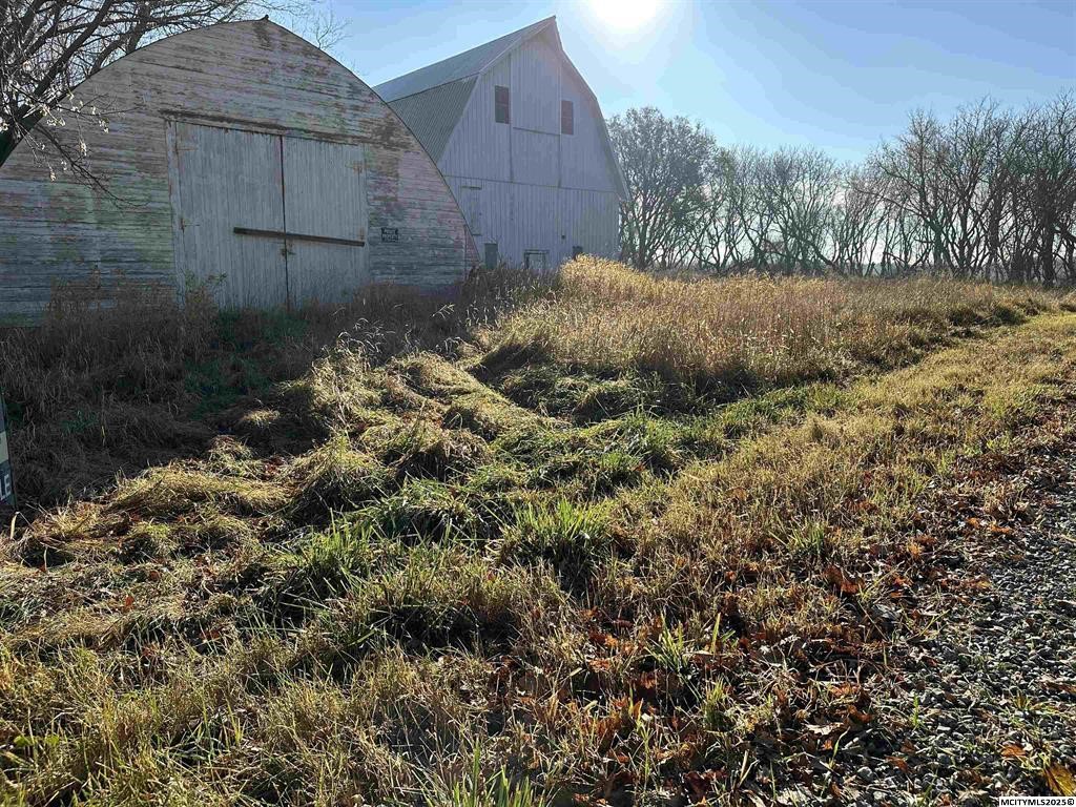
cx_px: 538
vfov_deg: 56.8
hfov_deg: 71.6
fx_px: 746
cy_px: 404
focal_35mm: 24
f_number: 1.78
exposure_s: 1/2809
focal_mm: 6.86
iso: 80
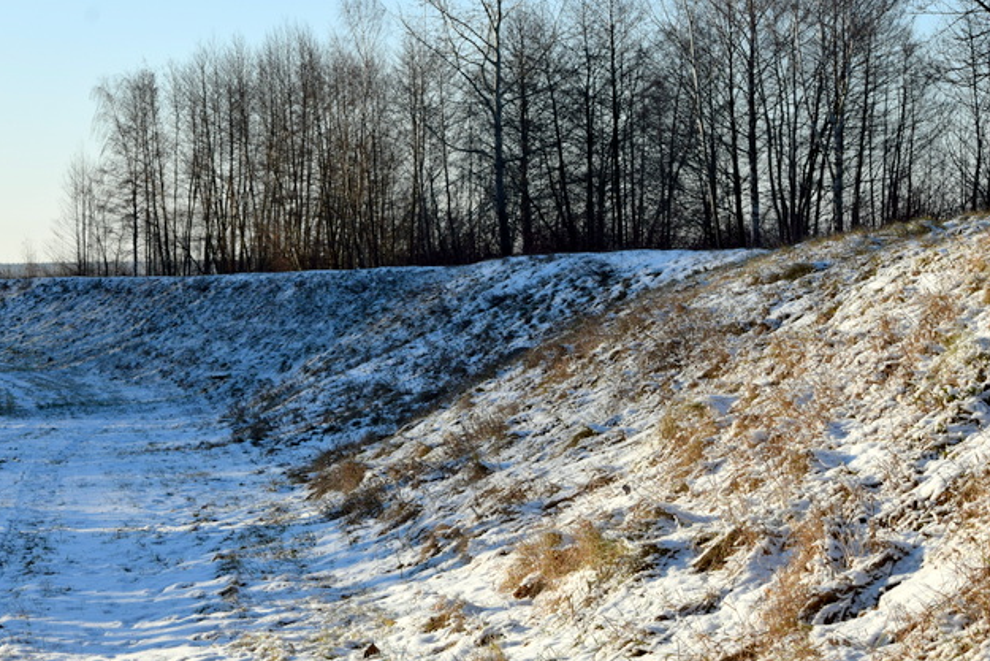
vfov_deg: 13.0
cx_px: 425
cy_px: 360
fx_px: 2906
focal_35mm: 106
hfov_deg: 19.3
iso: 400
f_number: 11
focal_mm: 55
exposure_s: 1/500
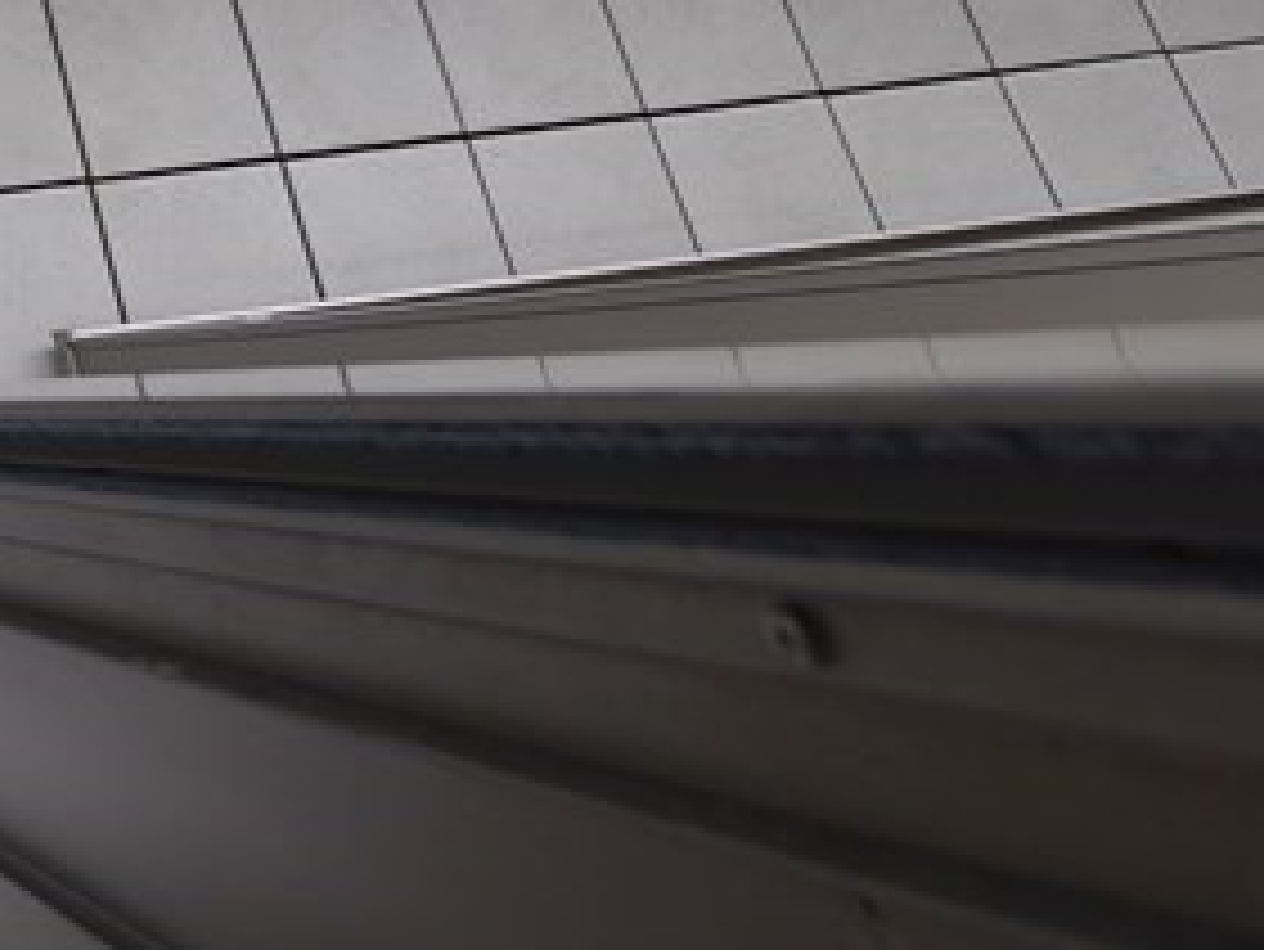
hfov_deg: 27.4
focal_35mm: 51
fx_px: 1863
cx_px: -580
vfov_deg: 22.4
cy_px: -549
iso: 160
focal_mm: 7
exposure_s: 1/160
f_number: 4.5
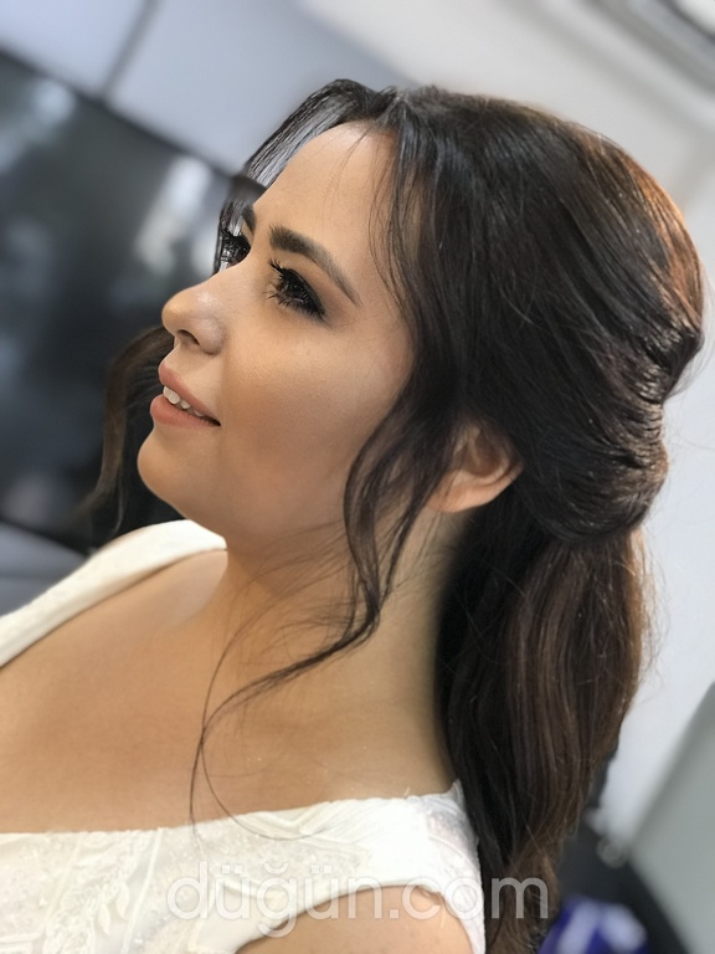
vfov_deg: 33.8
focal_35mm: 57
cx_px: 358
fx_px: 1570
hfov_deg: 25.7
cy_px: 477
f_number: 2.8
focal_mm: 6.6
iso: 100
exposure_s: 1/50
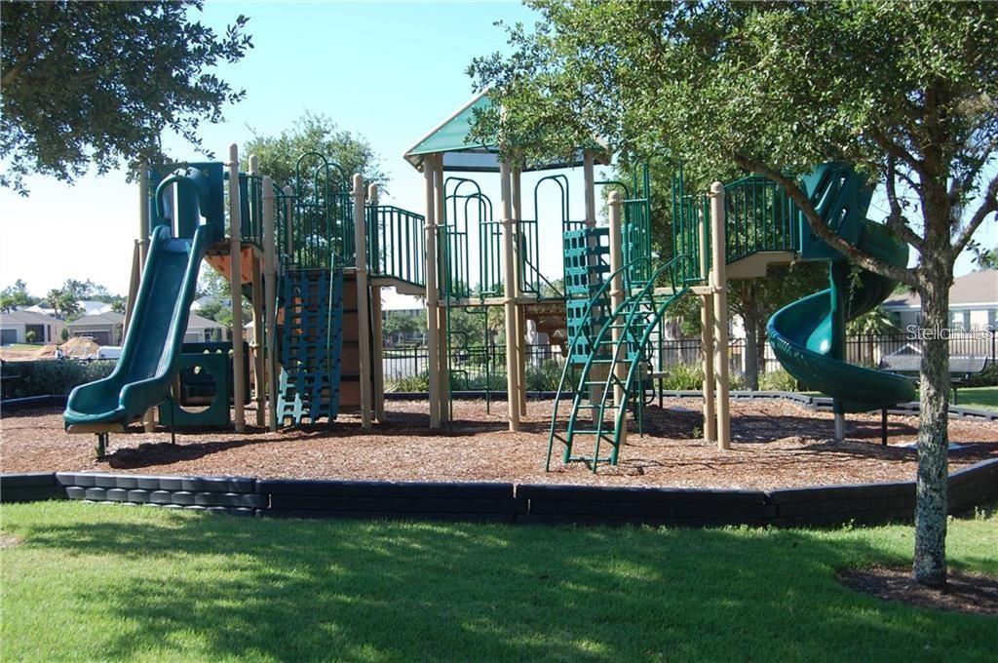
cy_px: 332
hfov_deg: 42.4
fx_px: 1287
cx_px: 499
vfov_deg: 28.9
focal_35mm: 46
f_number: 8
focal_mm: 31
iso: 200
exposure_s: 1/250
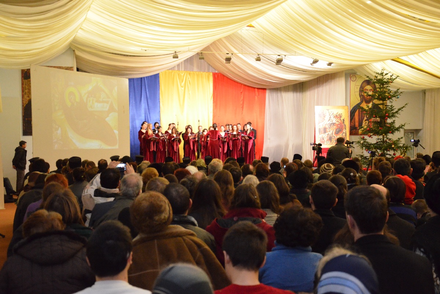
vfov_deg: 23.8
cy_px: 147
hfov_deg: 35.1
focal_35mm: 57
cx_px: 220
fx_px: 697
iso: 4000
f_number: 4.5
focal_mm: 38
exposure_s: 1/80
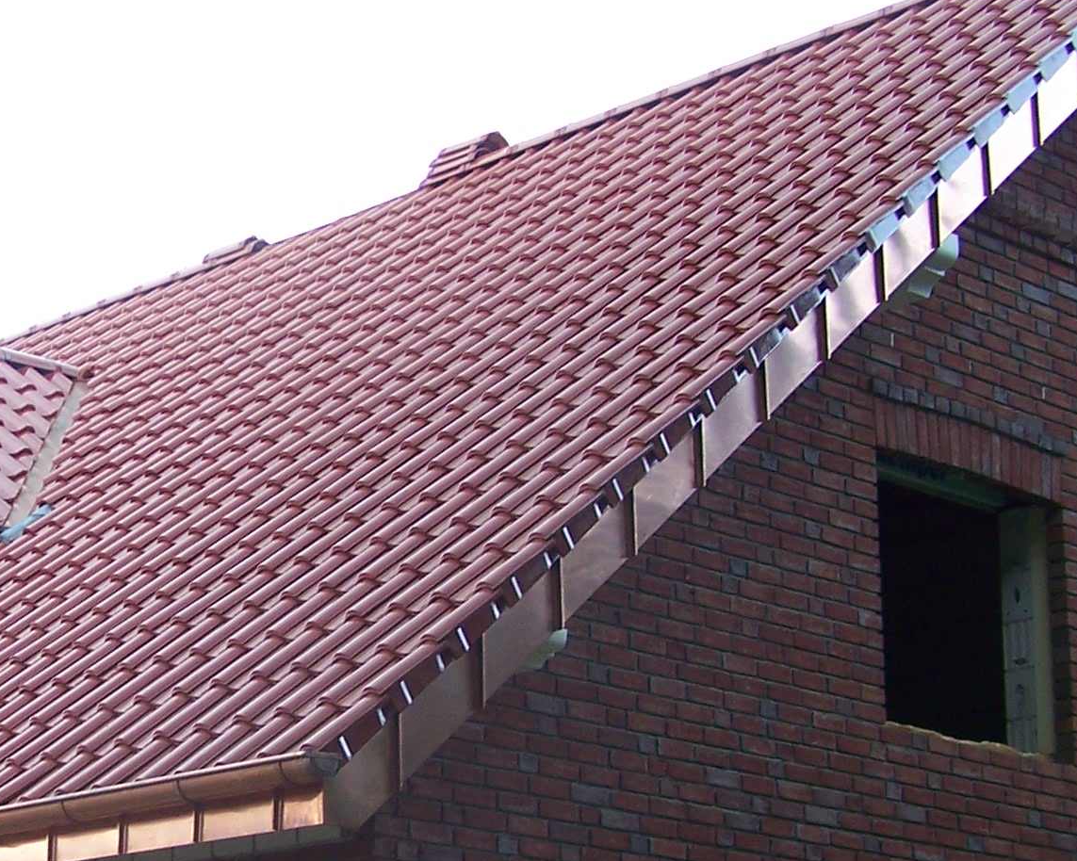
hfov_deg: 20.2
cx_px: 28
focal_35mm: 92
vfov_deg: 16.6
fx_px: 2932
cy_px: 615
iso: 80
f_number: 2.8
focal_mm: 6.3
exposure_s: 1/125
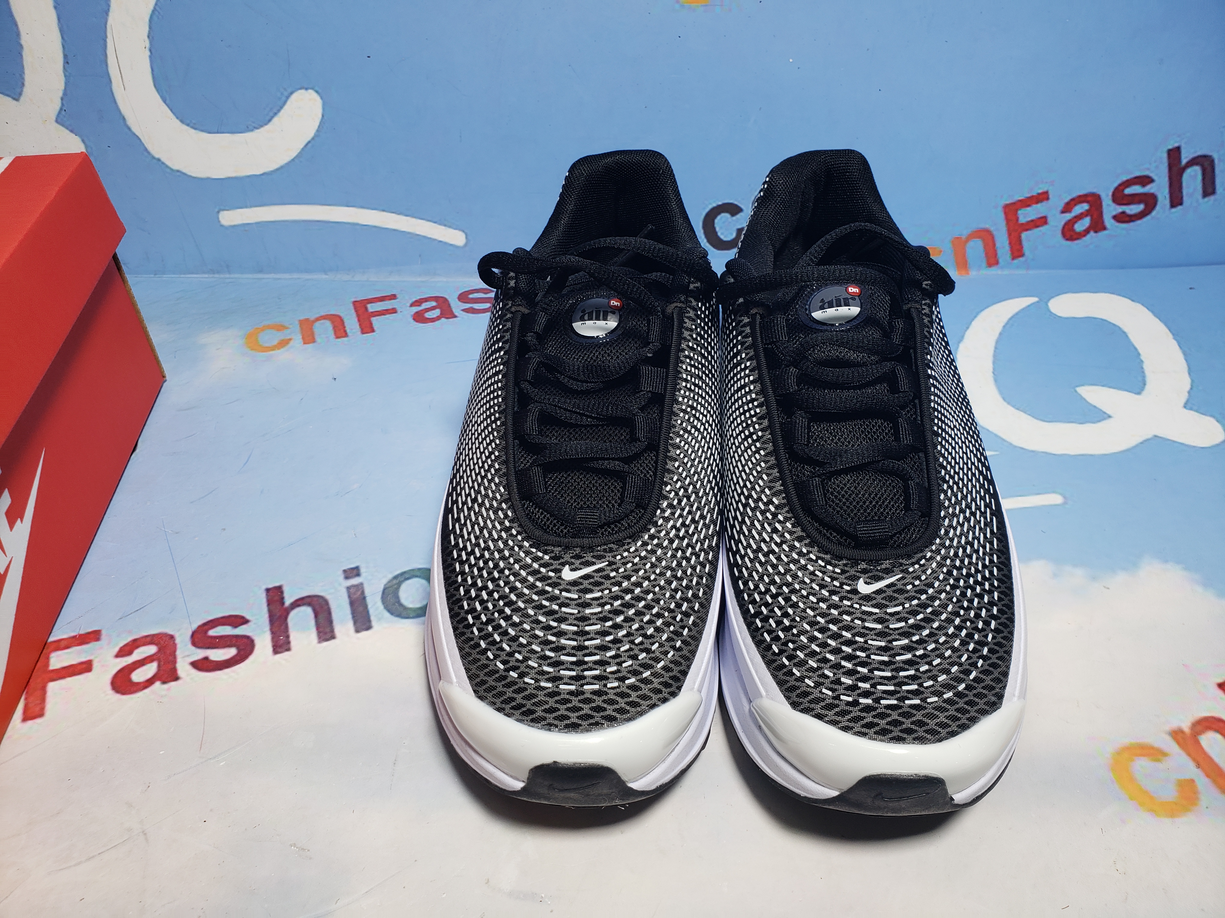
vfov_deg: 53.1
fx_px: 920
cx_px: 612
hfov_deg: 67.3
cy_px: 459
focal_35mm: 26
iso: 50
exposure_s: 1/146
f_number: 2.4
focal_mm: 4.3
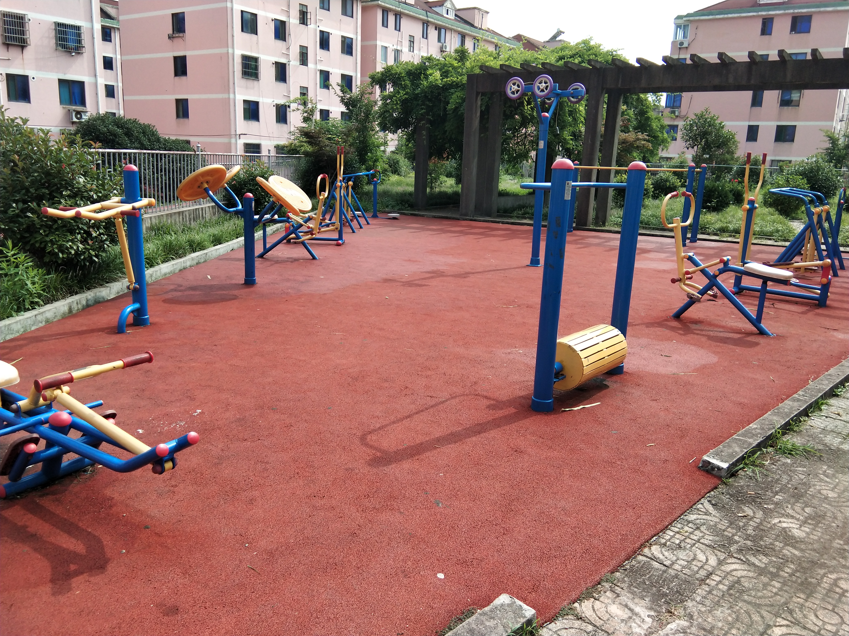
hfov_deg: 58.4
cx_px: 424
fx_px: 760
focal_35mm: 31
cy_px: 318
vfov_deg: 45.4
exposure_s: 1/508
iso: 50
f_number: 2.2
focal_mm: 3.69
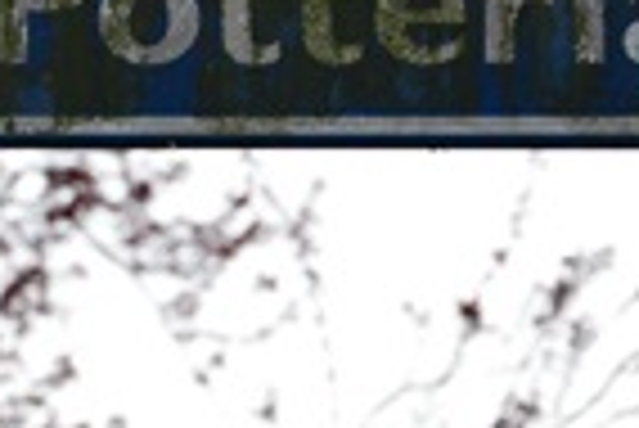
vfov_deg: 3.1
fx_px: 7871
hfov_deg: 4.6
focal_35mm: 443
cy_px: 61
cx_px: -68
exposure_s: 1/100
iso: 800
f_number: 5.6
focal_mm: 70
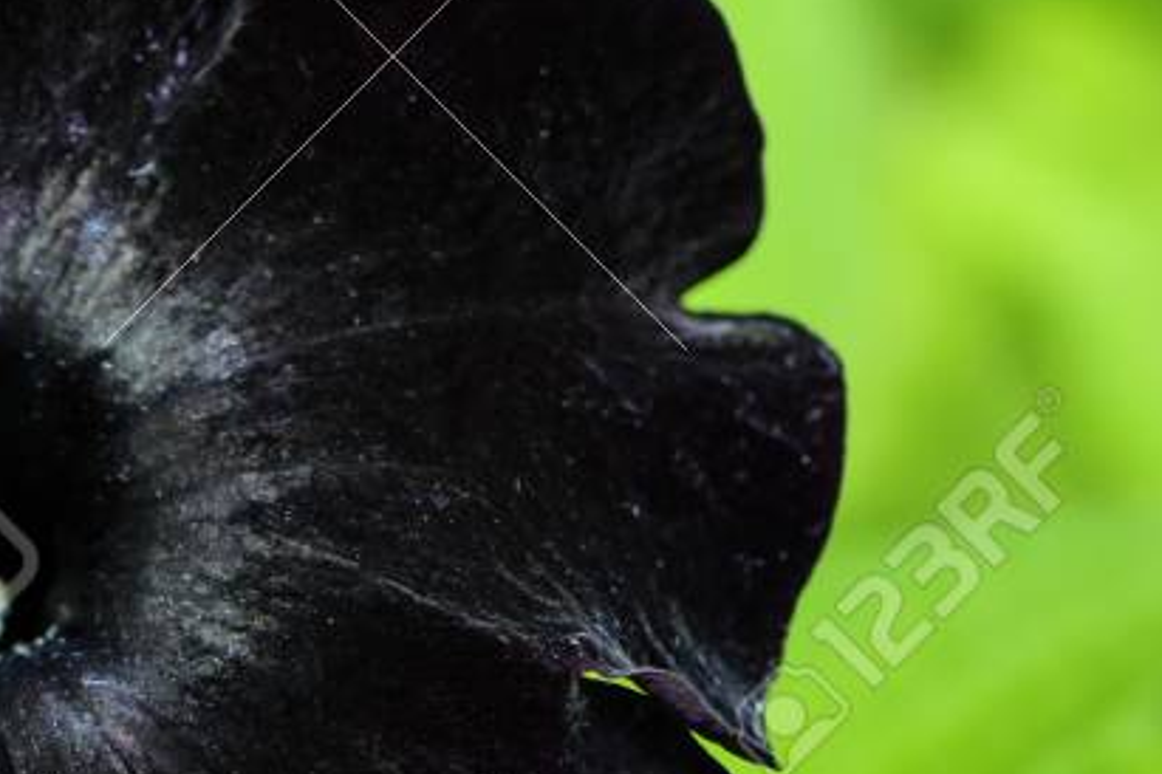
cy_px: 482
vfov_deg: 4.1
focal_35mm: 332
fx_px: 10715
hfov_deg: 6.1
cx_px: -653
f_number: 10
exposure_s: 1/13
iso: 500
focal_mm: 105
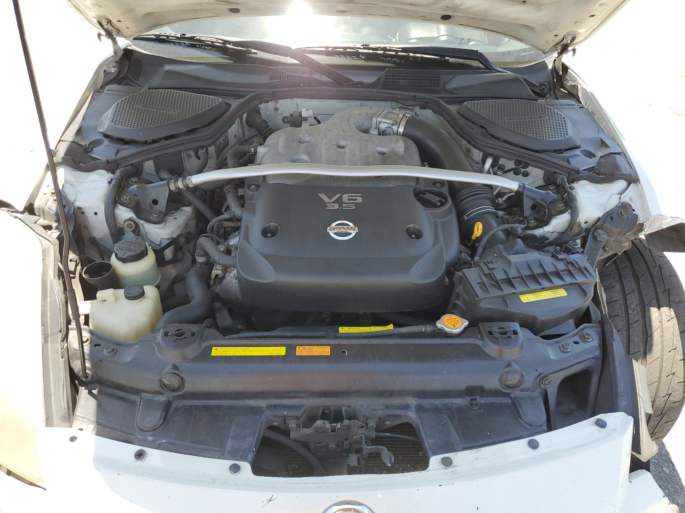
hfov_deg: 67.3
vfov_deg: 53.1
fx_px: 515
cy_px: 256
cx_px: 342
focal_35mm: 26
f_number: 1.5
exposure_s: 1/556
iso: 50
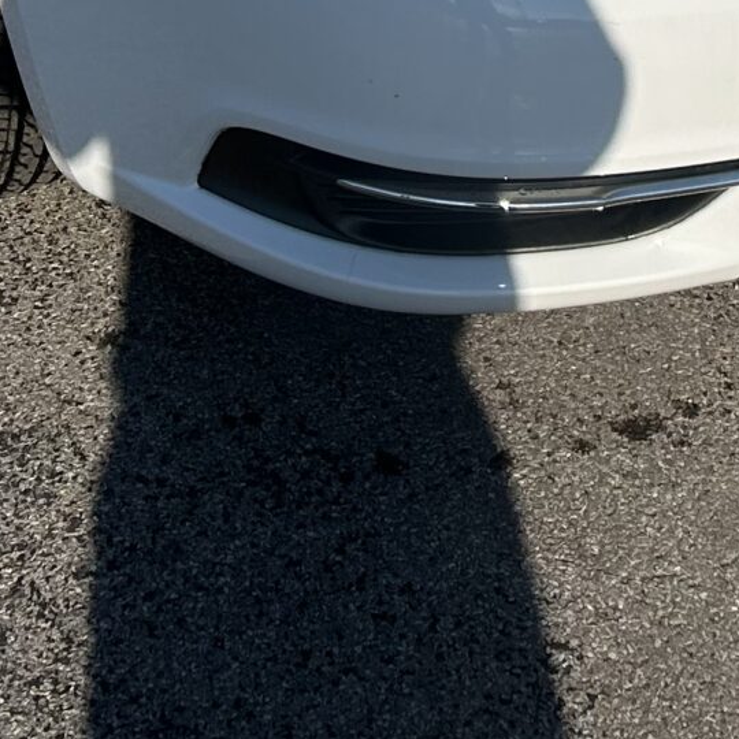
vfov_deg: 14.5
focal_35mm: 109
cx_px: 405
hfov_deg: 16.0
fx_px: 2633
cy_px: -482
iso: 50
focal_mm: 5.7
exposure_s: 1/6993
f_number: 1.5
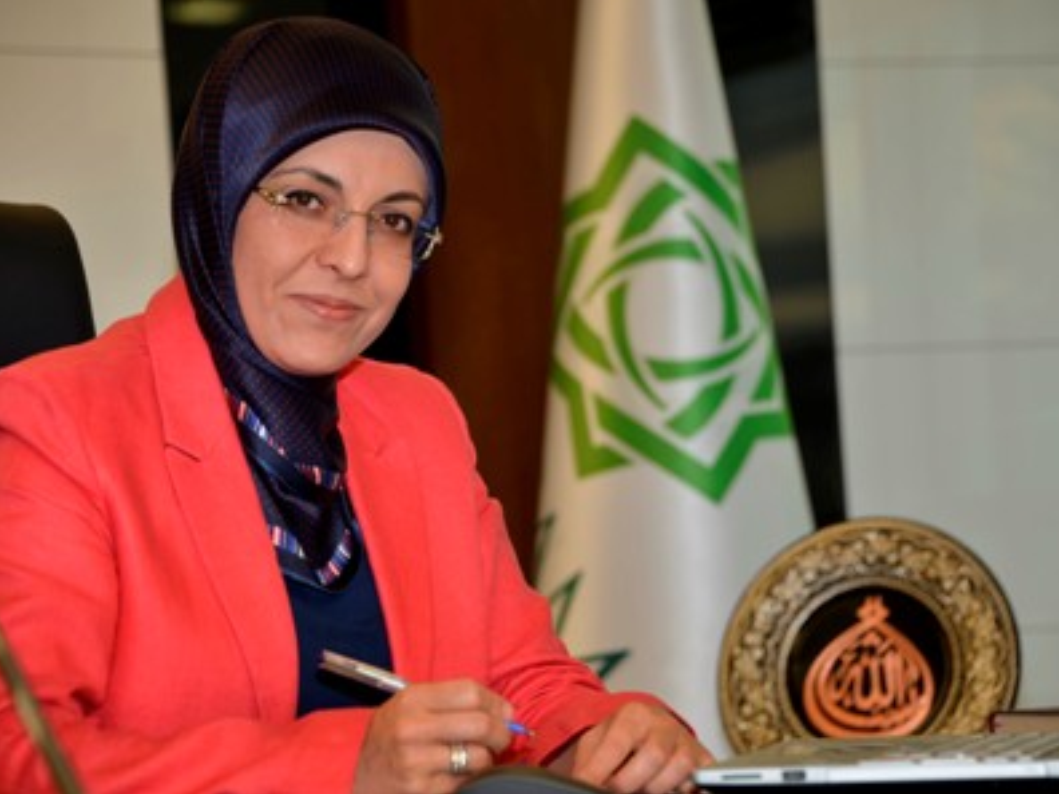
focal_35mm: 147
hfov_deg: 13.4
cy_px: 397
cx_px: 546
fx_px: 4497
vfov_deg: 10.1
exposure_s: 1/60
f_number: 5.6
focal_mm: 135
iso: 125
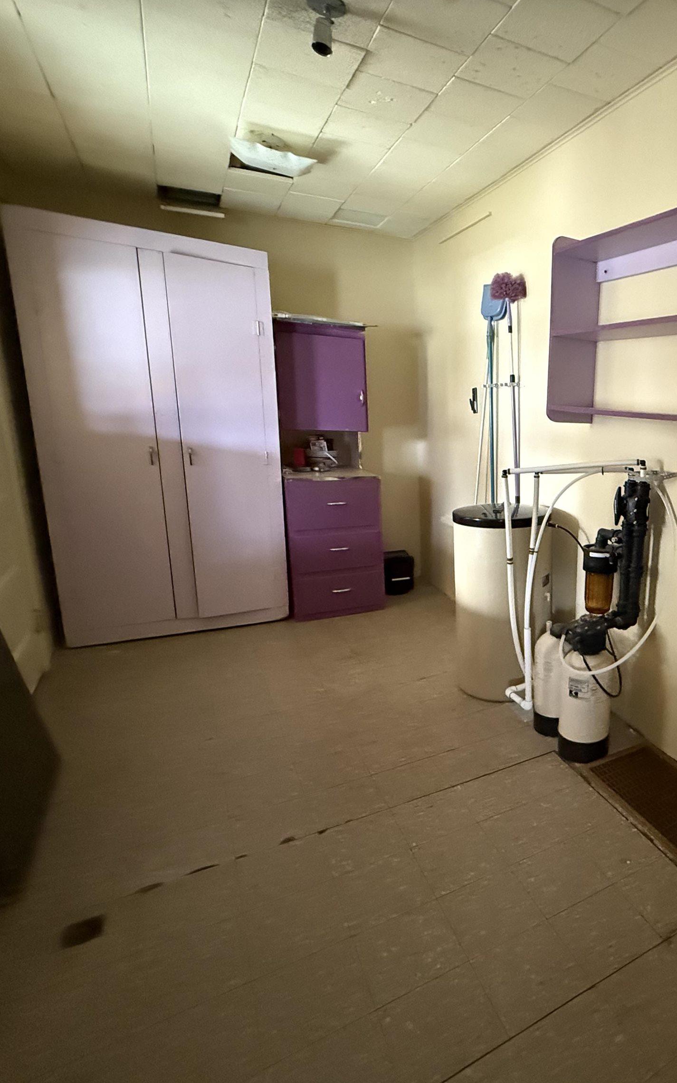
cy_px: 545
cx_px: 593
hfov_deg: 53.2
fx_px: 590
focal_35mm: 20
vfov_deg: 85.1
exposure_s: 1/60
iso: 1250
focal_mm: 2.22
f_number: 2.2
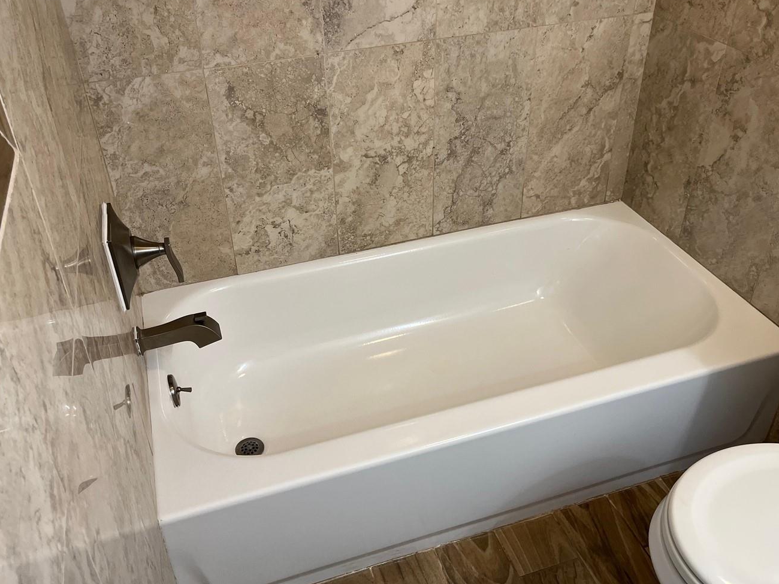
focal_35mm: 32
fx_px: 720
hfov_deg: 56.8
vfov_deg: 44.1
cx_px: 400
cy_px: 255
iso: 125
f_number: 1.6
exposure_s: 1/120
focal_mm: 5.1
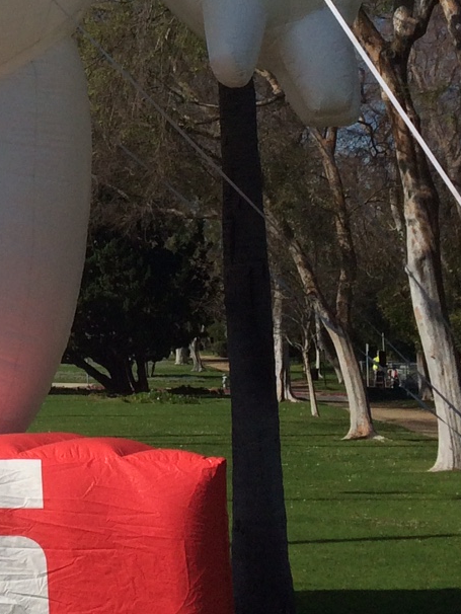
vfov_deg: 19.4
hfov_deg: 14.0
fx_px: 1739
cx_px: -266
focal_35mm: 98
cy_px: -18
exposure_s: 1/5128
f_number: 2.2
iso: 32
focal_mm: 4.15
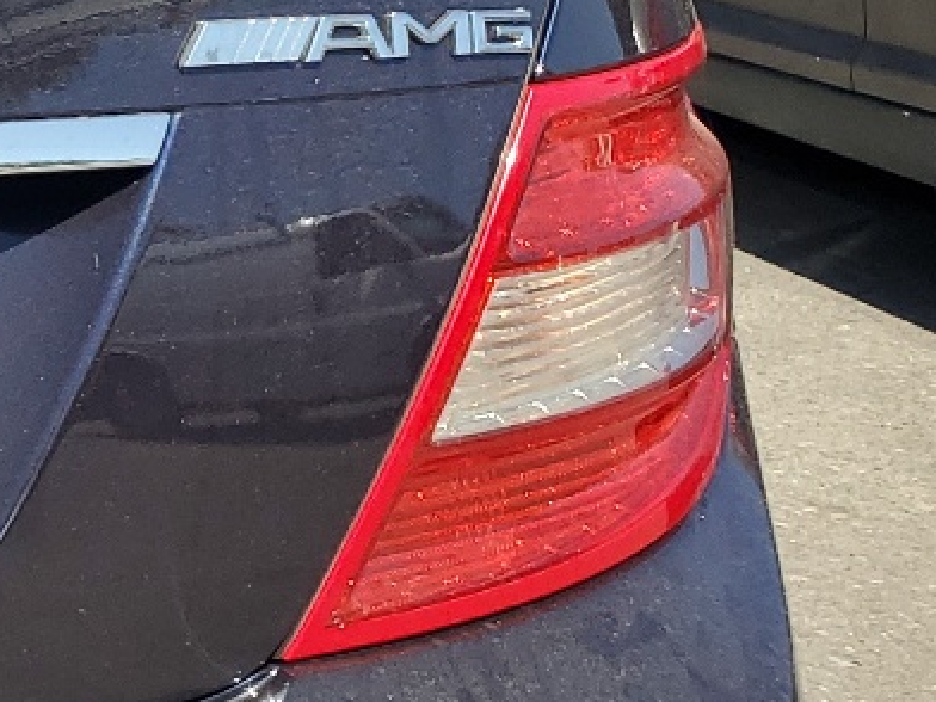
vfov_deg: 14.0
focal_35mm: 106
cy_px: 263
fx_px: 2866
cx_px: -950
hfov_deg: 15.0
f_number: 1.5
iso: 50
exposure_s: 1/2000
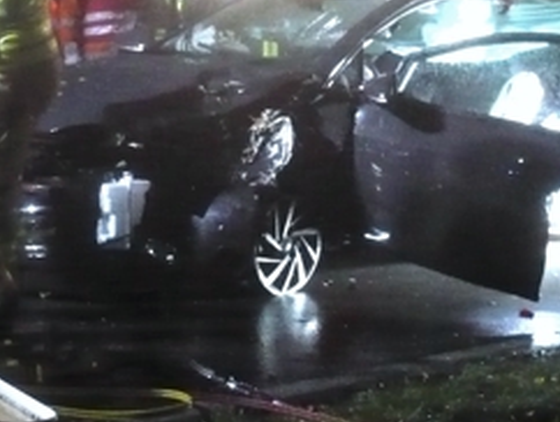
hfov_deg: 20.8
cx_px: 271
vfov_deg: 15.8
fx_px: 1522
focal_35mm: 94
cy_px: 209
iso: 800
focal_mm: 5.8
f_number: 2.8
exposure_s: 1/10
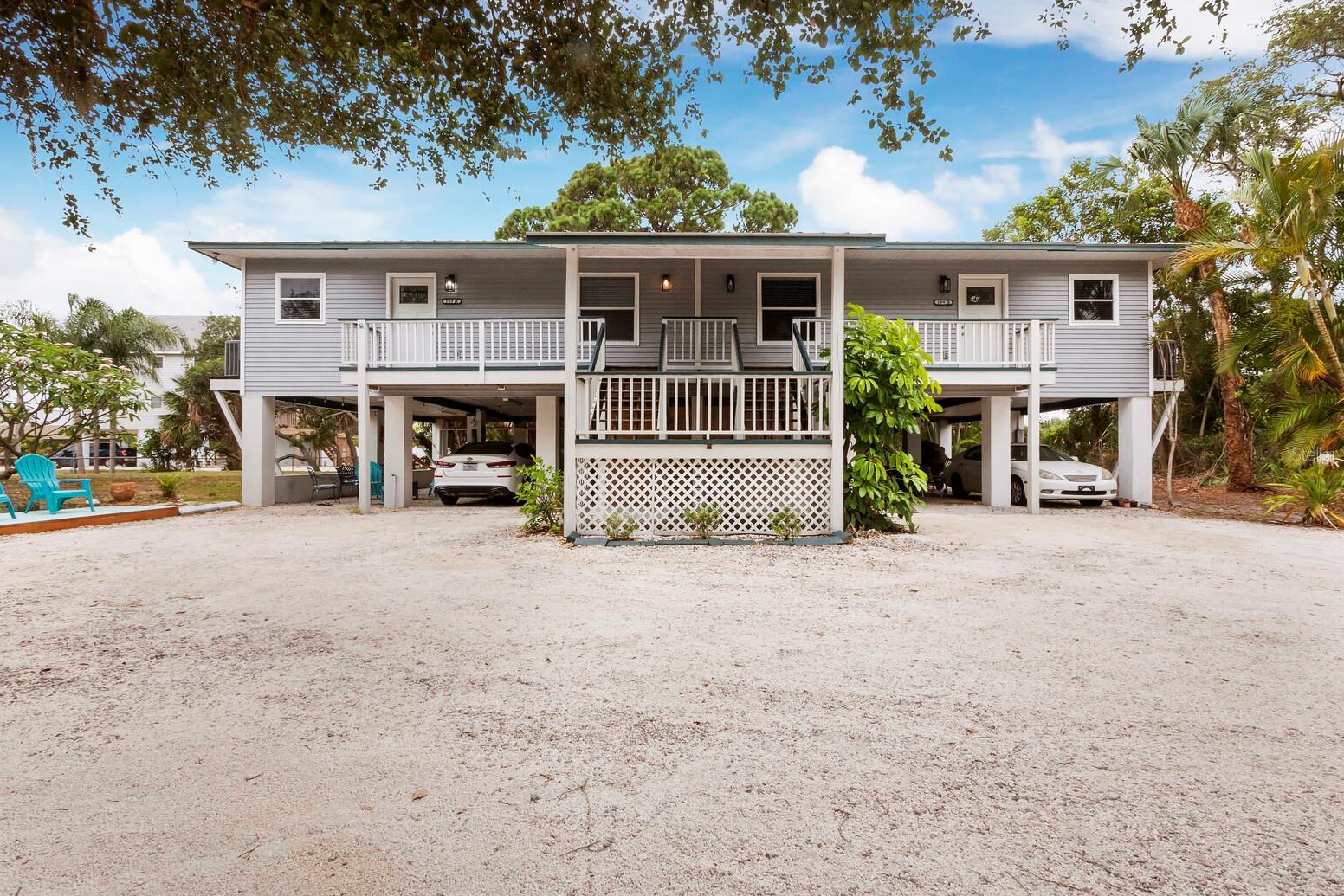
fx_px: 560
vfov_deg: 77.3
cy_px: 454
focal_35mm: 15
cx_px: 681
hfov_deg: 100.4
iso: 400
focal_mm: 7
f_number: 11
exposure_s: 1/50
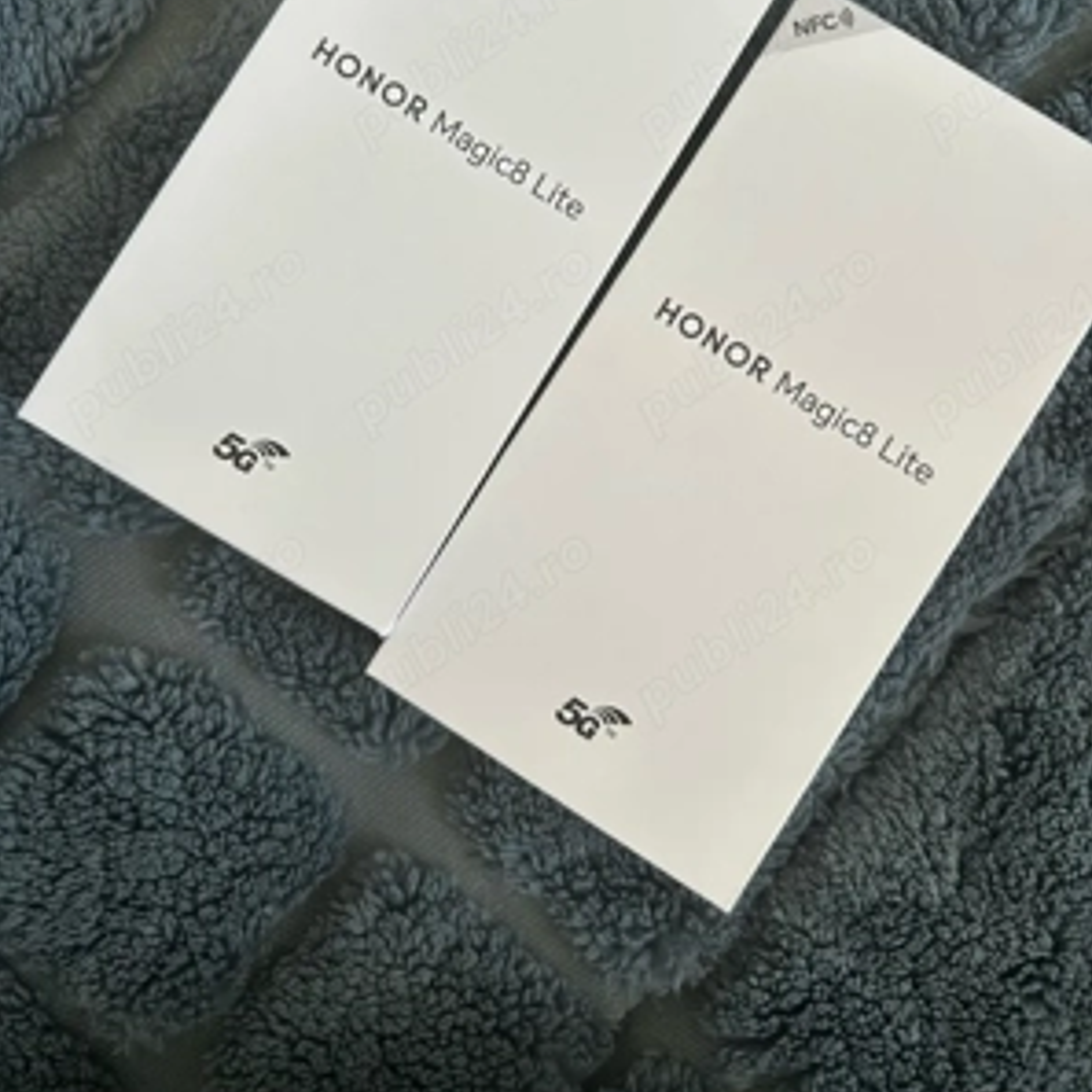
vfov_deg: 51.7
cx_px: 544
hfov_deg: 52.5
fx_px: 1106
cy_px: 382
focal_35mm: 31
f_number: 1.5
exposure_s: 1/60
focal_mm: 5.7
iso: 200
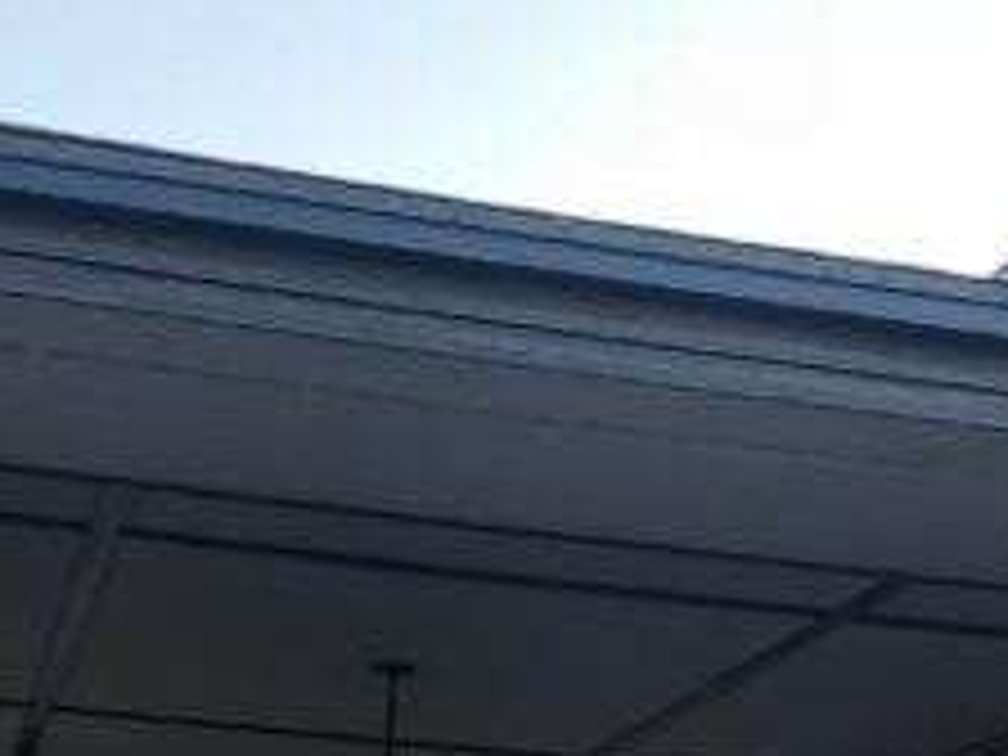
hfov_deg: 22.0
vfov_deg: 15.8
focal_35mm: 89
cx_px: 578
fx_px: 2592
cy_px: 965
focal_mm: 3.99
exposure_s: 1/120
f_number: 1.8
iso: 20
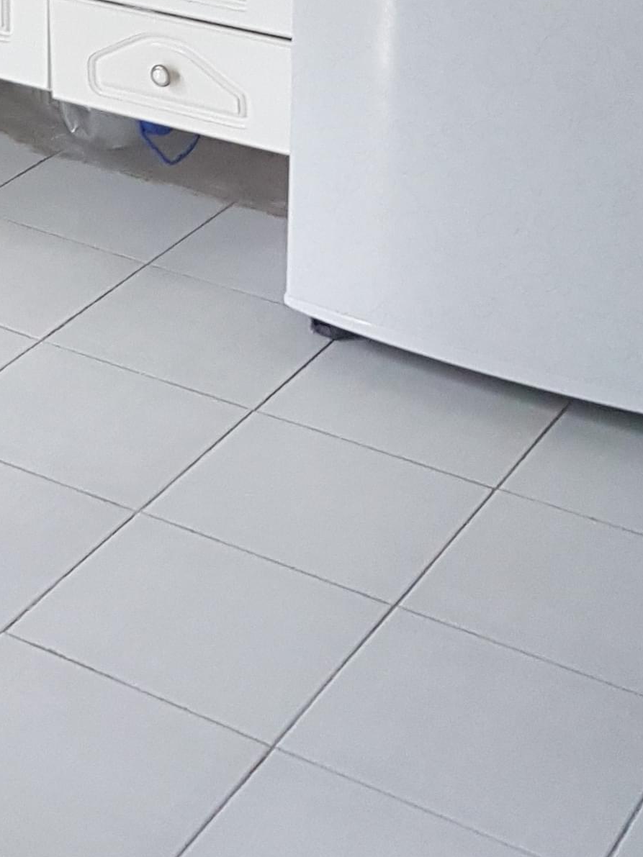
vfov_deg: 19.2
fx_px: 2180
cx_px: -343
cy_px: -460
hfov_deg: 15.4
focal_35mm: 88
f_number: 1.7
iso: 160
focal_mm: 4.2
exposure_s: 1/24
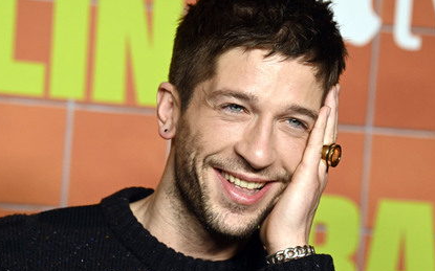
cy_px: 148
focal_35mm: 205
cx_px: 223
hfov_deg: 10.2
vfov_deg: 6.4
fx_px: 2429
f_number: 6.3
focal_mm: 185
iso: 4000
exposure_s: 1/500
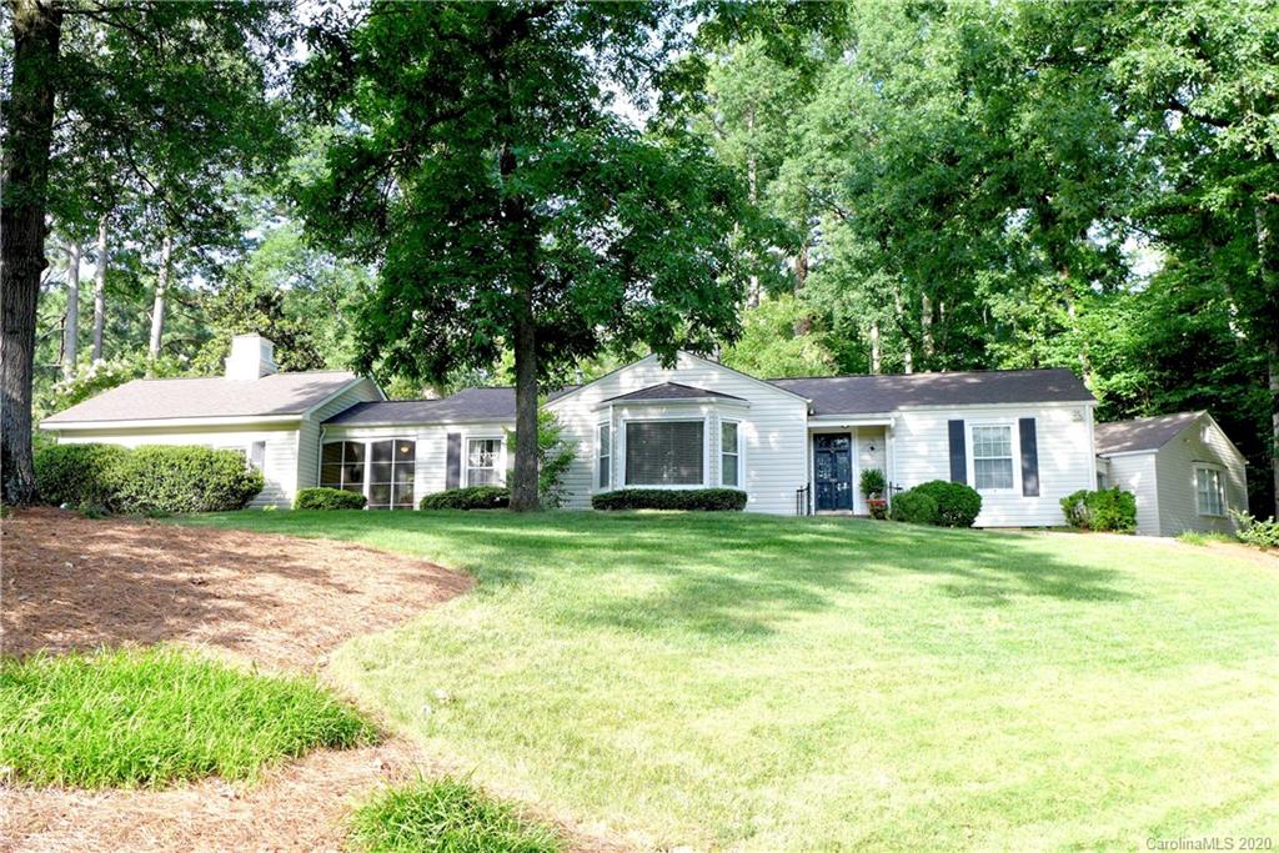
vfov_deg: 41.1
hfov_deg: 58.7
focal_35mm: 32
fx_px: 1137
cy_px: 426
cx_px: 640
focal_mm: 6.3
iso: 80
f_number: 2.8
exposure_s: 1/400
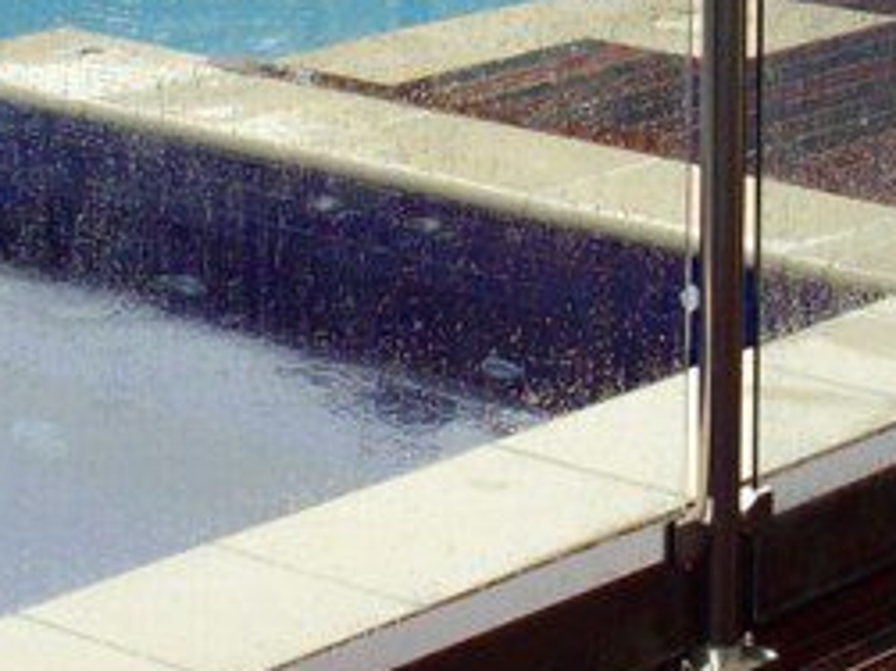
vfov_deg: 9.8
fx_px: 3907
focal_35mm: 151
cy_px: 32
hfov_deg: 13.1
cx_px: 471
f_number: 2.8
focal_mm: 6.2
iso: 80
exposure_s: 1/320
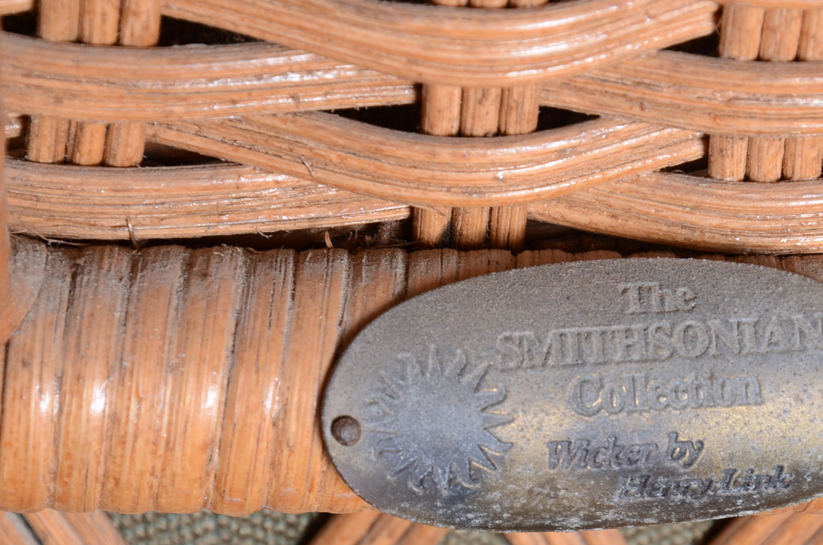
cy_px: 359
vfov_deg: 5.5
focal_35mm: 250
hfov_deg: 8.2
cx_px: 621
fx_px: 5698
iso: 125
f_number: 9
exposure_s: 1/125
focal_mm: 105
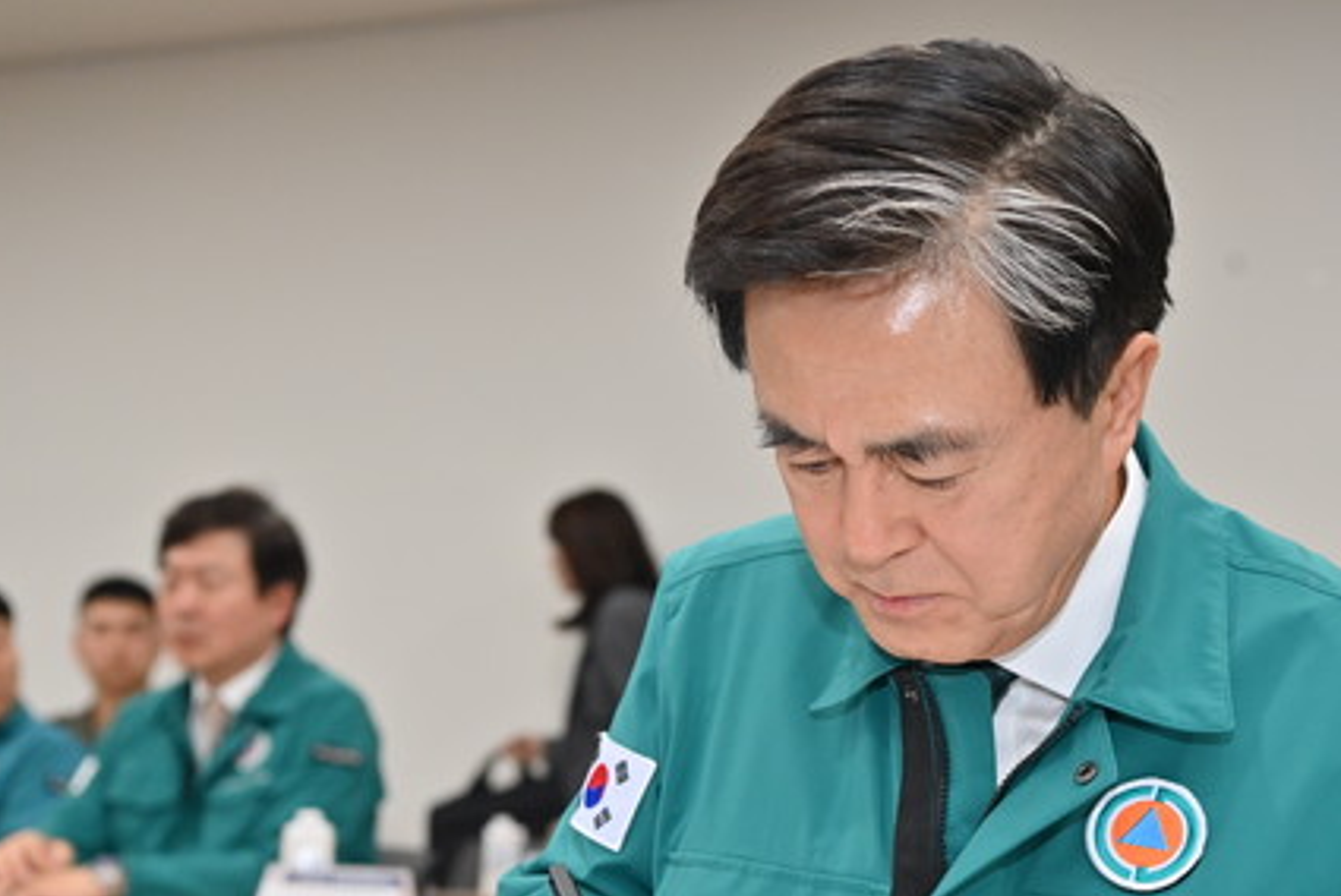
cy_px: 622
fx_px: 2945
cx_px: 726
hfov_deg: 25.6
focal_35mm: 79
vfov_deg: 17.2
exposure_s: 1/200
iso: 1000
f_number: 5
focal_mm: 56
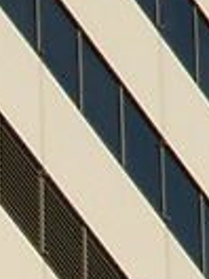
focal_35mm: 946
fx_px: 7616
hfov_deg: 1.6
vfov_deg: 2.1
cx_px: -383
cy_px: 752
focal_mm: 28.23
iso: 64
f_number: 8
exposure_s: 1/250
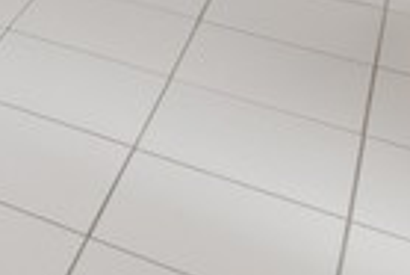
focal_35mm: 97
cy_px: -541
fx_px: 1106
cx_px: -472
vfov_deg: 10.3
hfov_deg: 15.5
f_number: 9
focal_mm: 10
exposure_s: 1/10
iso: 200
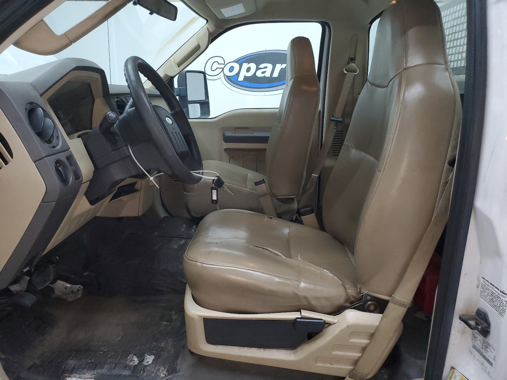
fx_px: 381
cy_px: 190
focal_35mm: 26
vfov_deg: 53.1
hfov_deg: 67.3
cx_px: 254
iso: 358
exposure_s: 1/60.2
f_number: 1.5
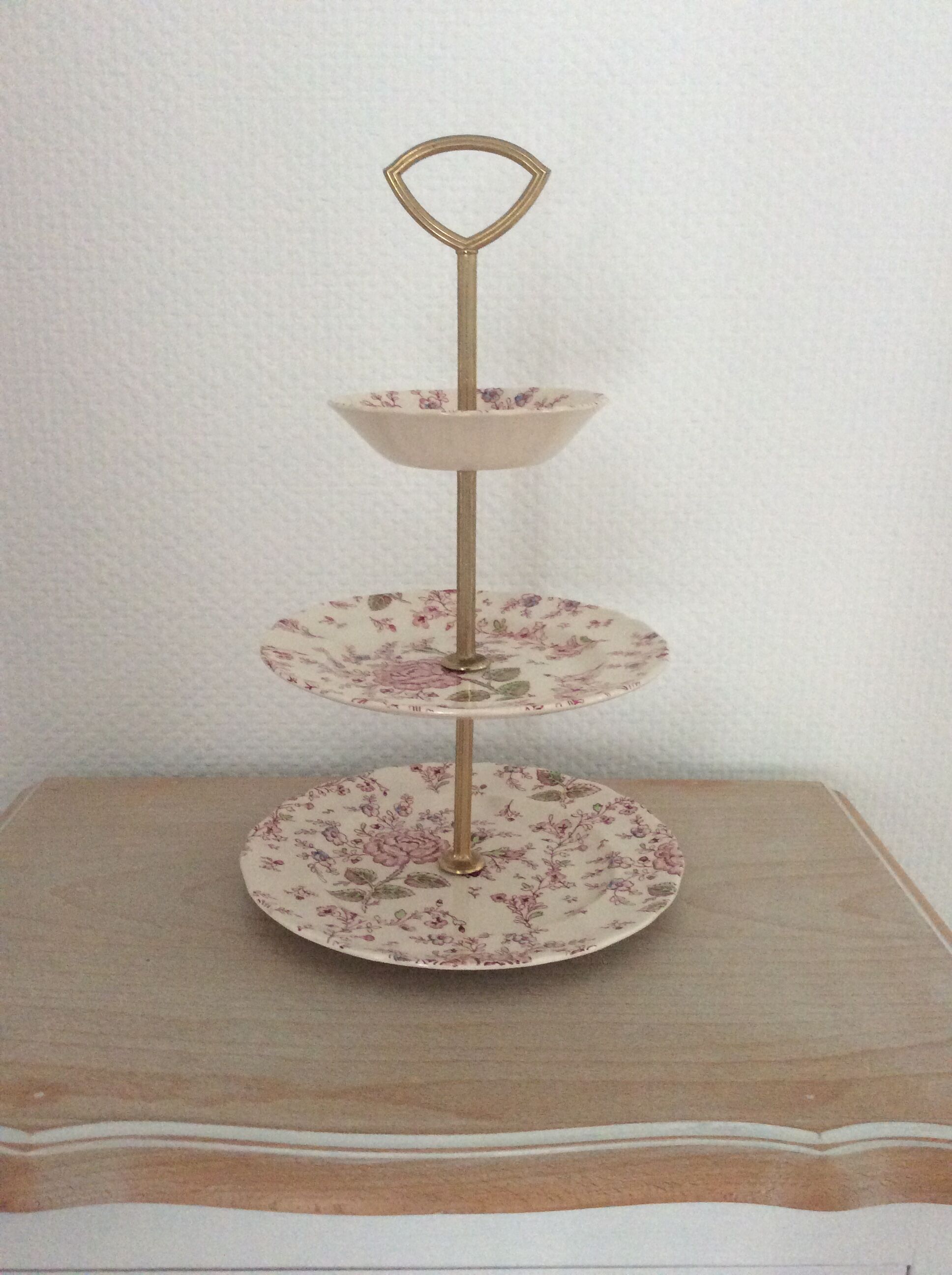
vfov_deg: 56.9
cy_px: 638
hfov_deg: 44.1
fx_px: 1177
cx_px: 476
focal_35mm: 32
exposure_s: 1/25
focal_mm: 3.3
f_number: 2.4
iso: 200
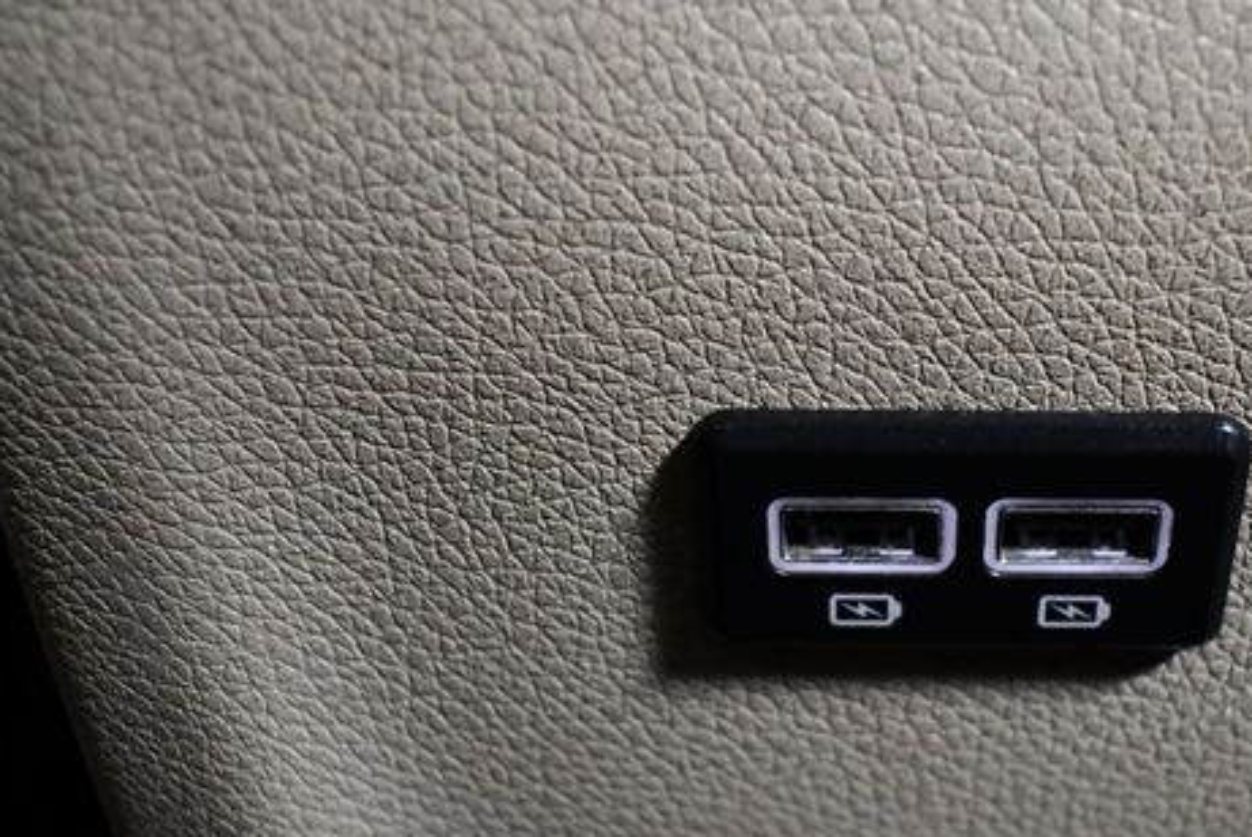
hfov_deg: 39.0
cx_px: 858
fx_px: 1740
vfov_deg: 27.0
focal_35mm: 50
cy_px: 451
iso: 4000
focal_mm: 18
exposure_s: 1/60
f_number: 3.5
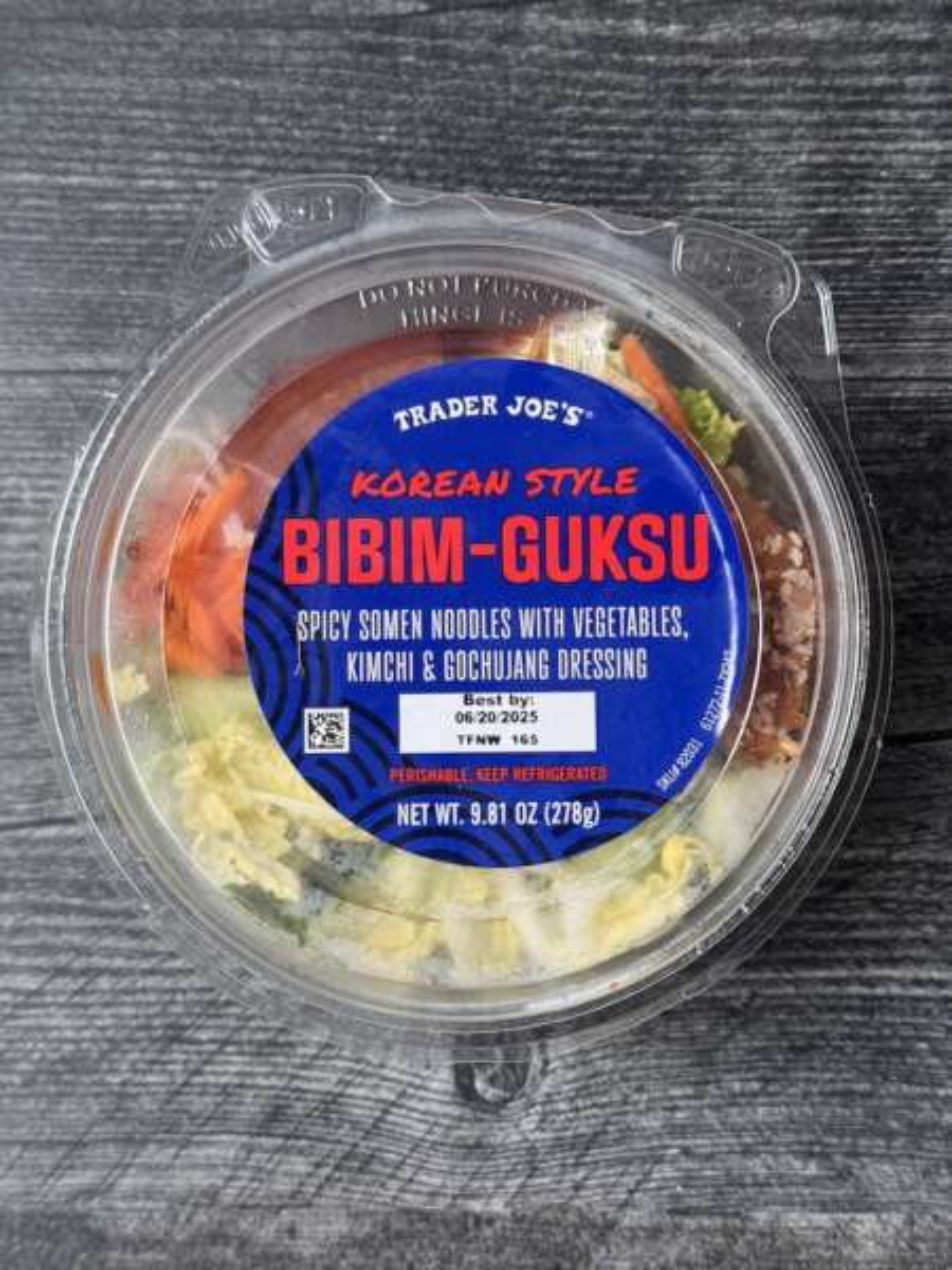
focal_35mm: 48
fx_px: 1760
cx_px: 476
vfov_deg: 39.7
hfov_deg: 30.3
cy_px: 635
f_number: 1.78
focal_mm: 6.76
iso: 100
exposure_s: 1/60
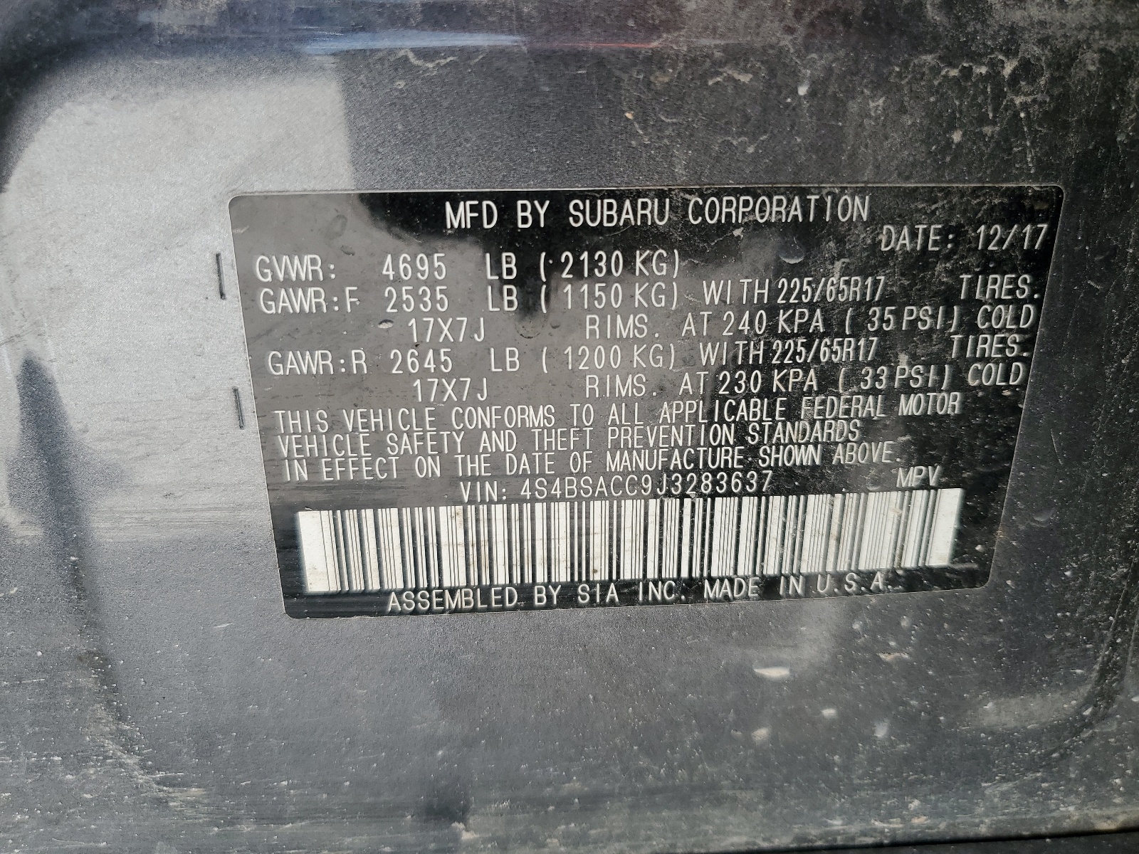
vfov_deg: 53.1
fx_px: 856
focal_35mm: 26
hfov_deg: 67.3
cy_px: 427
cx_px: 570
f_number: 1.5
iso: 50
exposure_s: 1/556
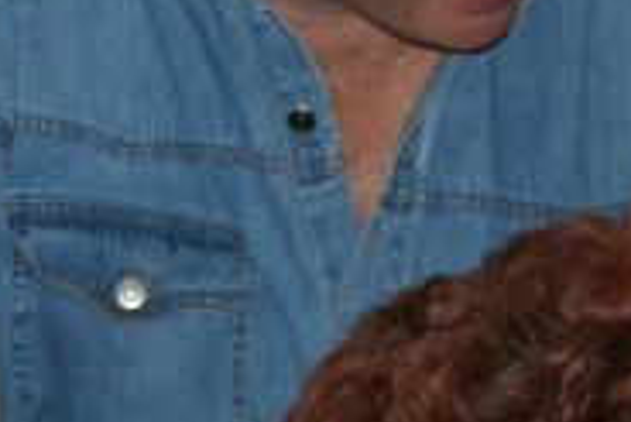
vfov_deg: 4.7
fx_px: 5118
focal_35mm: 292
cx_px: 123
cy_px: 166
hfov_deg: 7.0
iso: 400
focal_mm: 35
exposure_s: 1/60
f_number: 5.6
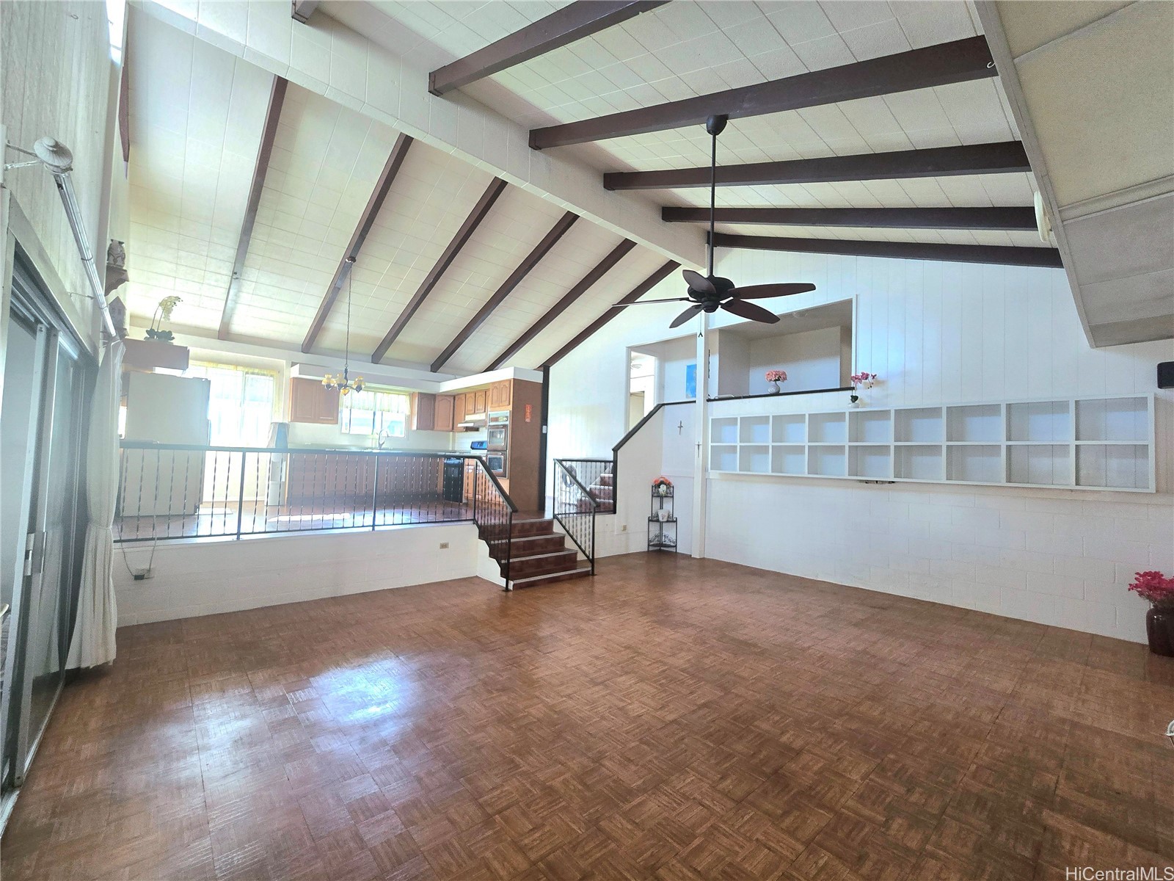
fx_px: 441
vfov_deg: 89.9
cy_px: 440
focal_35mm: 13
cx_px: 587
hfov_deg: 106.2
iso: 125
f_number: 2.2
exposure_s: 1/60.2
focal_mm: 2.2
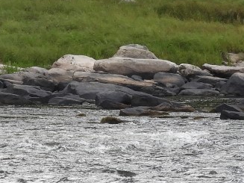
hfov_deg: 4.3
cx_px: 48
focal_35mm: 462
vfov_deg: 3.2
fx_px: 3255
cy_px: 120
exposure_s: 1/320
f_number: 4.8
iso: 100
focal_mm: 18.8
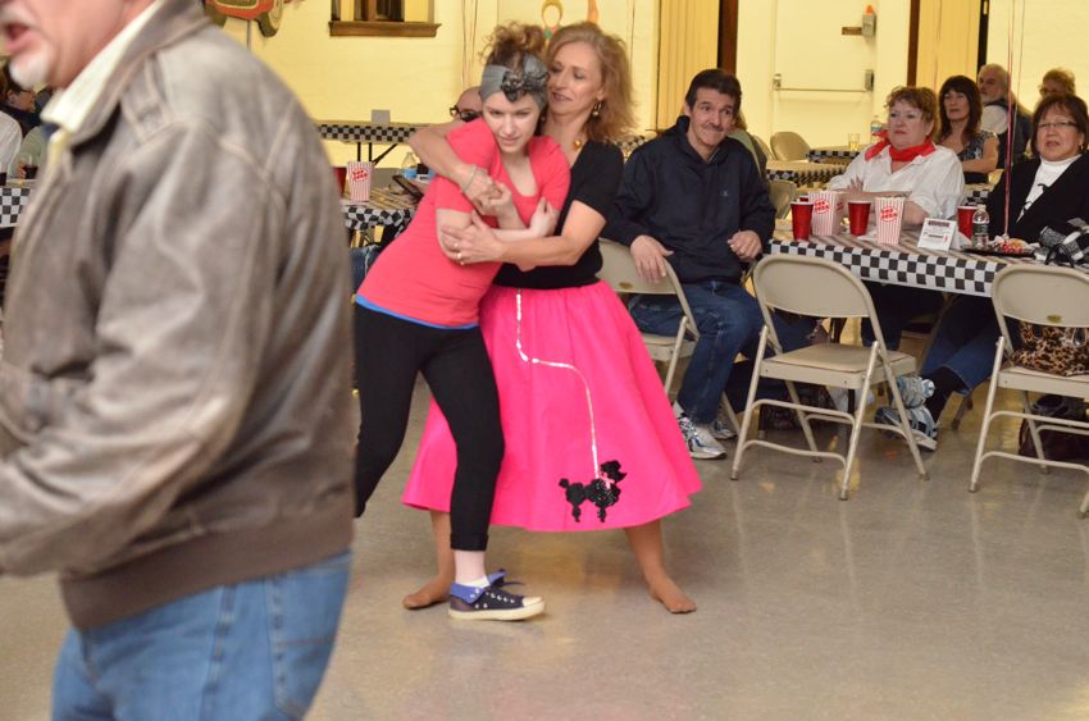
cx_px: 544
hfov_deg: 27.0
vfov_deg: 18.1
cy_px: 360
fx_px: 2264
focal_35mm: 75
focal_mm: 50
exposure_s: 1/250
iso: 4000
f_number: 4
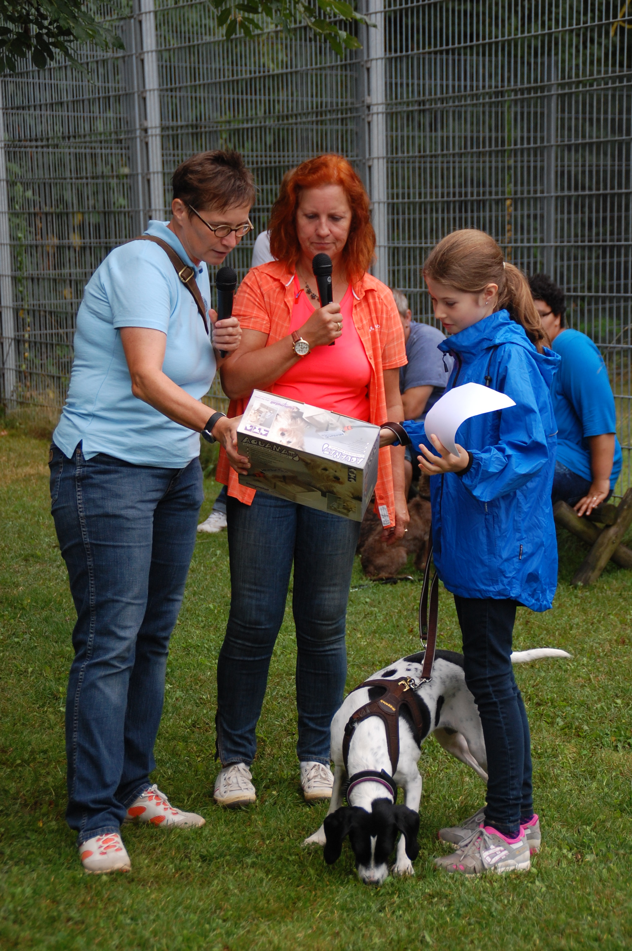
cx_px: 316
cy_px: 476
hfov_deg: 15.2
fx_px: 2374
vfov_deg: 22.6
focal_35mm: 90
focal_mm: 60
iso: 400
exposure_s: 1/500
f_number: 5.6
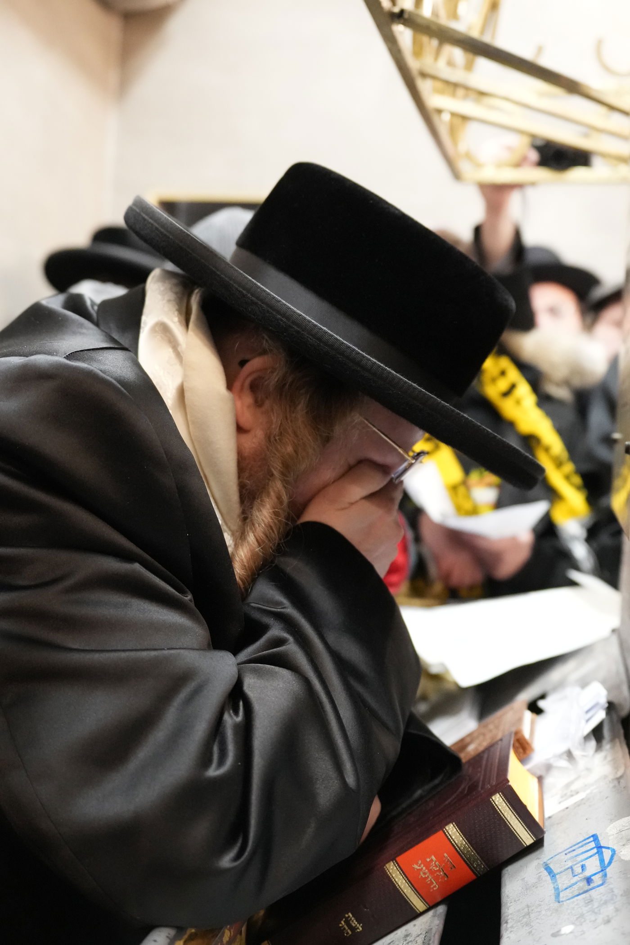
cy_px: 472
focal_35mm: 44
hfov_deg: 30.5
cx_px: 315
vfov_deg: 44.5
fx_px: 1155
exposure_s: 1/160
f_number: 2.8
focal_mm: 29.6
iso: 5000
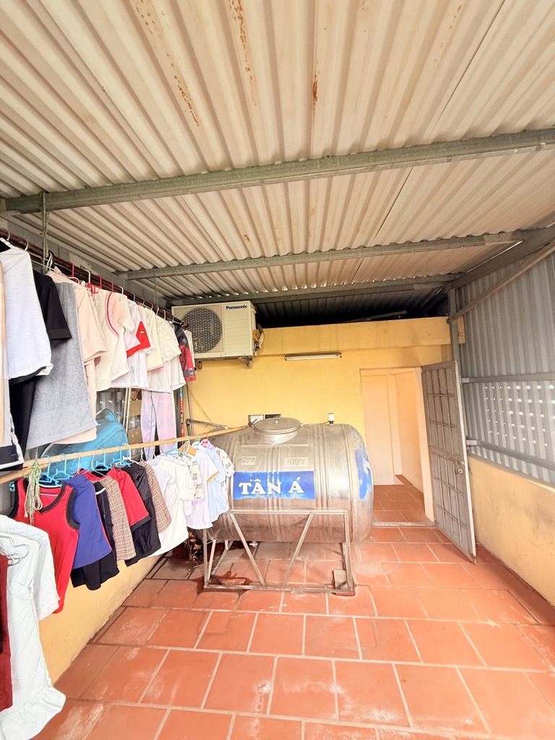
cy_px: 370
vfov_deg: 102.1
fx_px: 299
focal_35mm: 14
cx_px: 278
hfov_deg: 85.7
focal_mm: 2.22
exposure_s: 1/99
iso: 160
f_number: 2.2
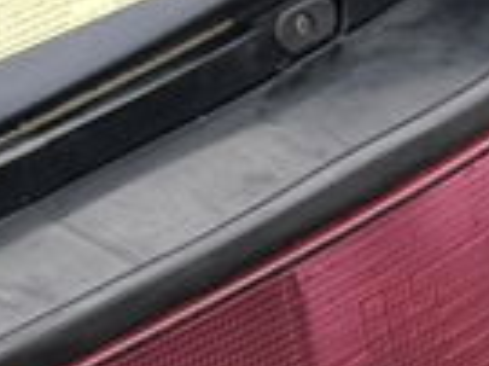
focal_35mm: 365
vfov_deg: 4.0
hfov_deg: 5.1
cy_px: -333
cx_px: -974
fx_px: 5152
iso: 160
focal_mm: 6.76
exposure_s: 1/95
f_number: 1.78
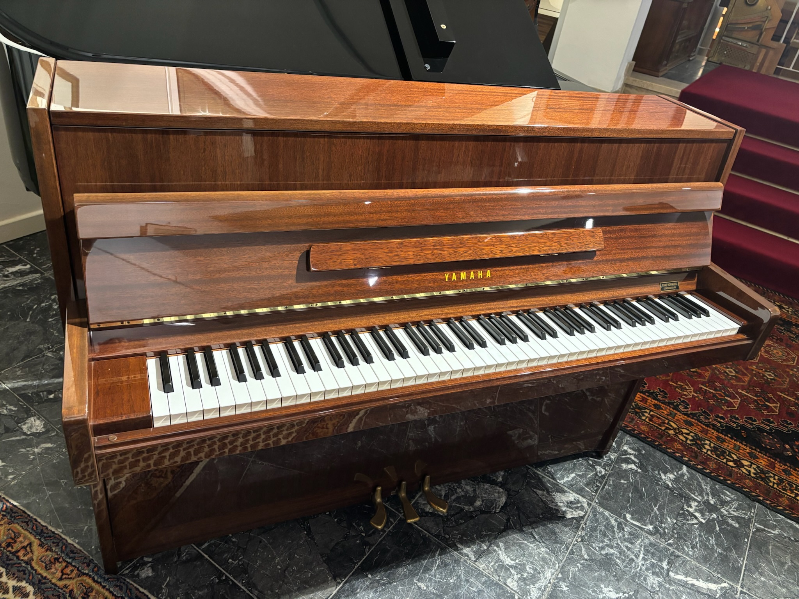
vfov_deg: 53.1
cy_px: 300
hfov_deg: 67.3
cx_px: 400
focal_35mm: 26
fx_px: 600
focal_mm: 5.96
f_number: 1.6
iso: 400
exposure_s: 1/33
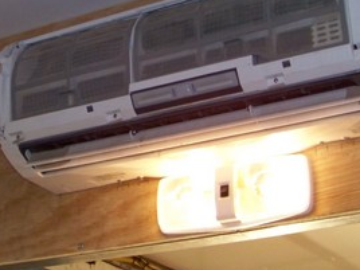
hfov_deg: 20.8
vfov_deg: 15.7
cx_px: 146
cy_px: 92
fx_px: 978
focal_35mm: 94
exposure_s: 1/30
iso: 200
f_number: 2.8
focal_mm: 5.85
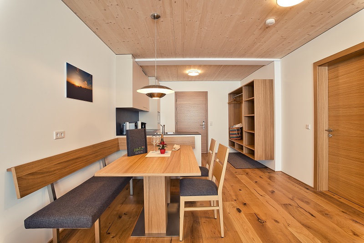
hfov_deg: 93.3
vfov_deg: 70.4
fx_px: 172
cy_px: 122
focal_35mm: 17
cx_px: 182
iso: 100
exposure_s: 1/3
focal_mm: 17
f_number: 9
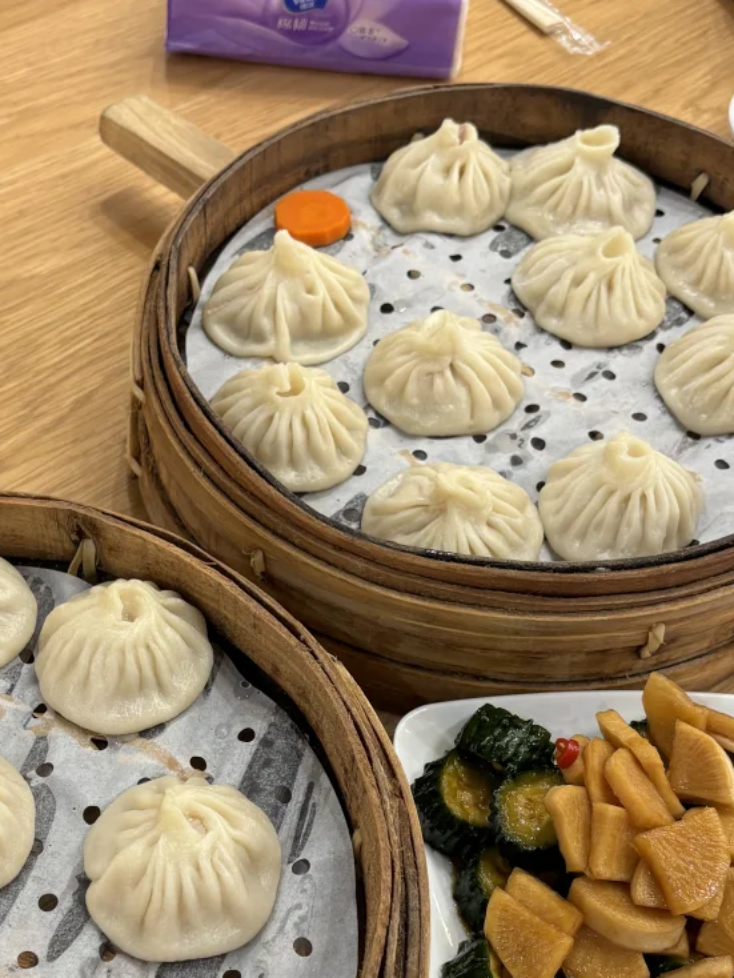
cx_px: 250
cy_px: 626
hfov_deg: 28.4
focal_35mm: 51
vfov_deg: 37.2
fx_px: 1441
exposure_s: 1/50
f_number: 1.6
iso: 125
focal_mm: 5.96
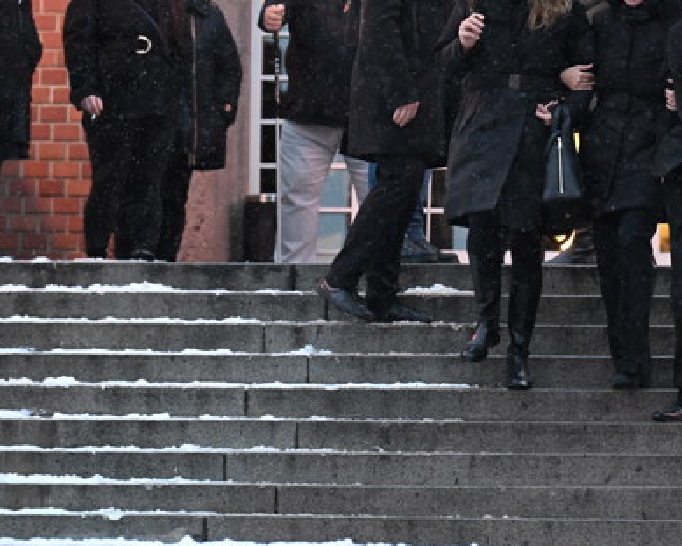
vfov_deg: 4.6
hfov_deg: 5.8
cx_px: 482
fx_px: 6720
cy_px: 181
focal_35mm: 333
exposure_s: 1/320
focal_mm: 200
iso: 8000
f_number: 4
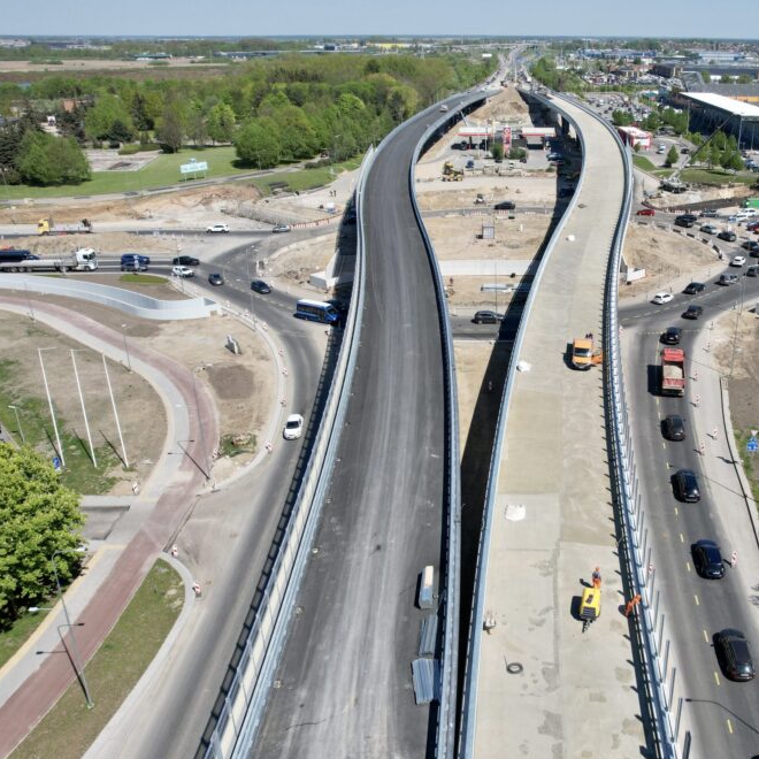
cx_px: 527
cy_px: 372
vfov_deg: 55.6
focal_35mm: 29
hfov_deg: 54.1
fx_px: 719
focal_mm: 8.38
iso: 100
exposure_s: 1/2000
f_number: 2.8
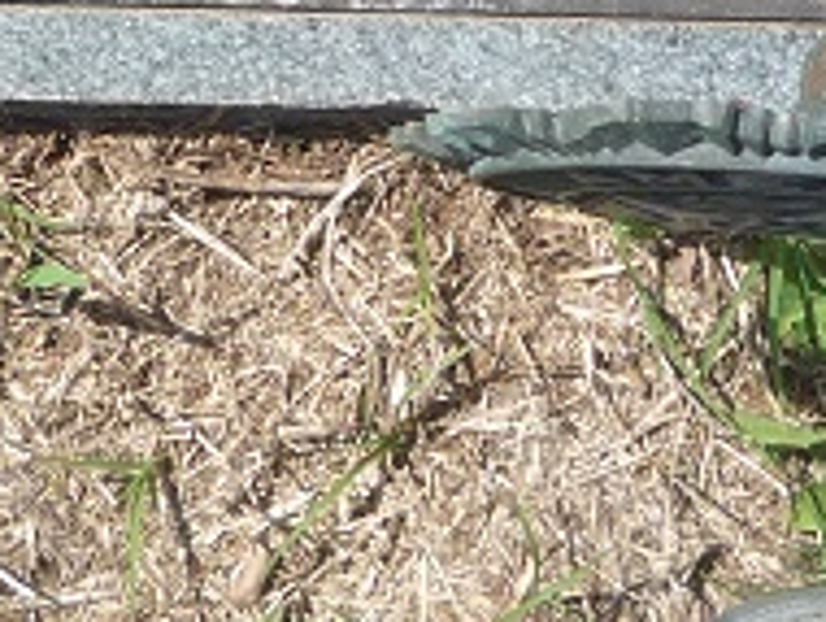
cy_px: -213
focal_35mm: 144
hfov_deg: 13.6
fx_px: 3440
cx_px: 161
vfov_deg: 10.1
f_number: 4
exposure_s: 1/400
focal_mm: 5.2
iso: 100
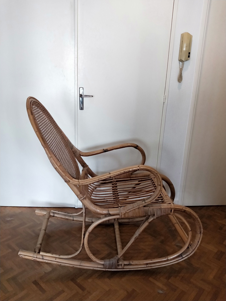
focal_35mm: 23
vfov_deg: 73.9
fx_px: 200
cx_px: 113
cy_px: 150
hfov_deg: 58.9
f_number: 1.7
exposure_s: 1/50
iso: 139
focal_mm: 3.99
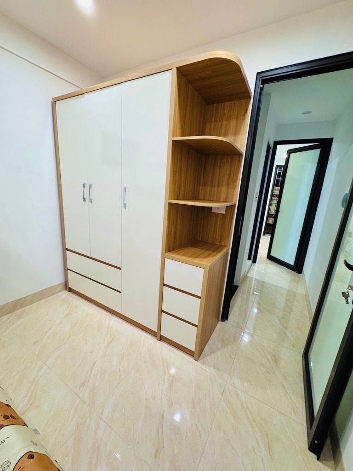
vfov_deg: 102.1
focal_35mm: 14
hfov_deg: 85.7
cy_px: 236
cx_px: 176
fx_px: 190
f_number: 2.2
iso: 200
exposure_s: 1/50
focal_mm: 2.22
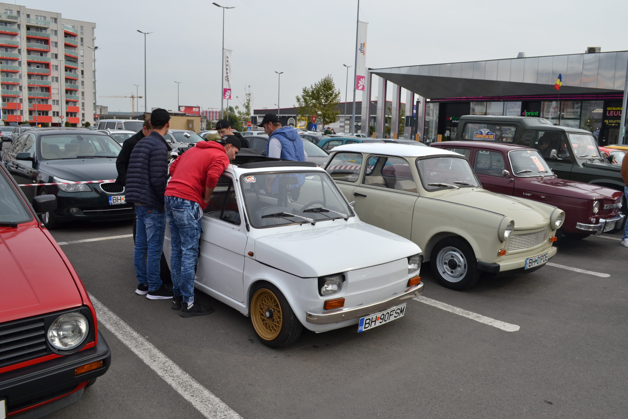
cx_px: 314
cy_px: 210
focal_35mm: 27
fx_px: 471
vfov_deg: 47.9
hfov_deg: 67.4
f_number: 7.1
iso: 100
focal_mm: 18
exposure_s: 1/200
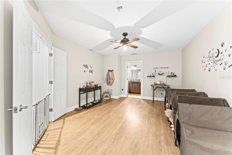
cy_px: 78
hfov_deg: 104.3
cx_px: 116
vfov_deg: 81.2
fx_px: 90
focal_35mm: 14
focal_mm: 14
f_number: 13
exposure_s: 2
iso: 2000
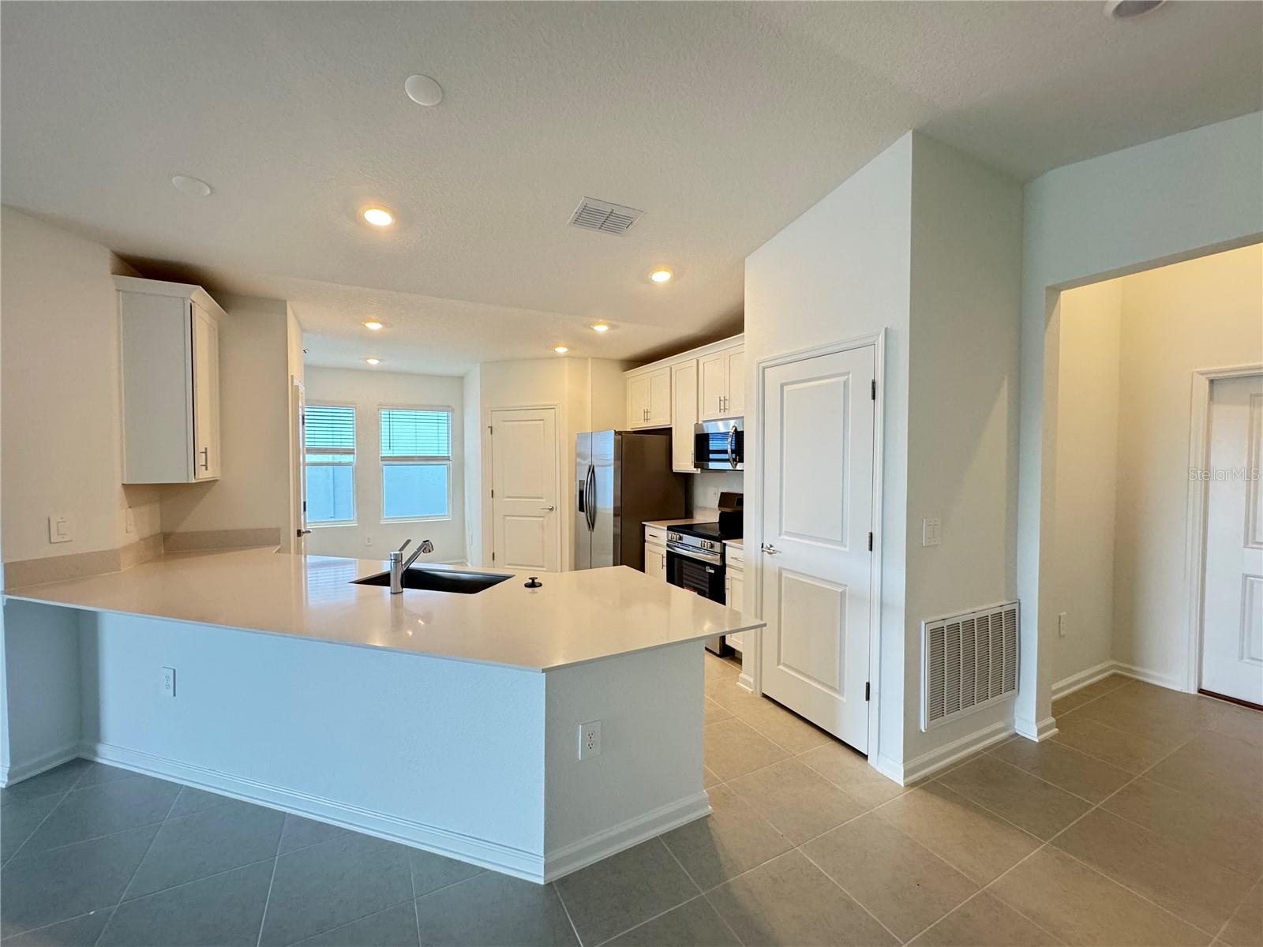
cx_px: 632
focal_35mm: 14
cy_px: 474
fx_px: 511
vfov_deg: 85.7
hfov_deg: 102.1
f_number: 2.2
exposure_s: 1/60
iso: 200
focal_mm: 2.22
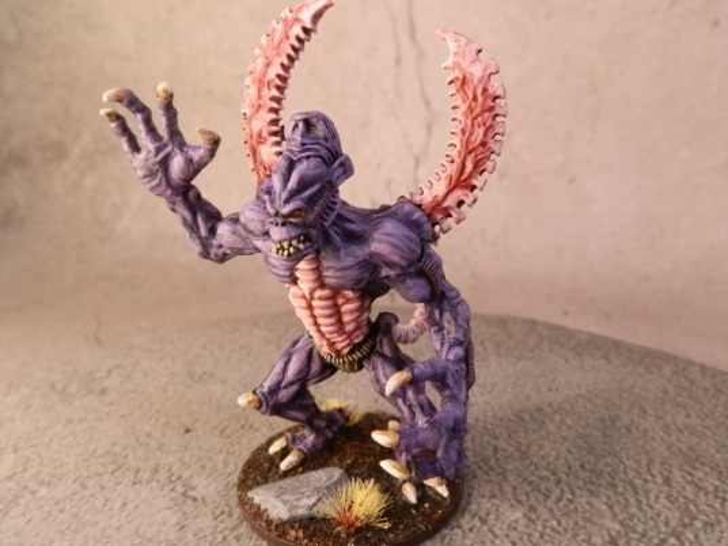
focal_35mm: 28
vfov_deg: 49.7
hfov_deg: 63.4
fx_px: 589
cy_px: 273
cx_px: 364
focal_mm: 5
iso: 400
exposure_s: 1/100
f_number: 3.1
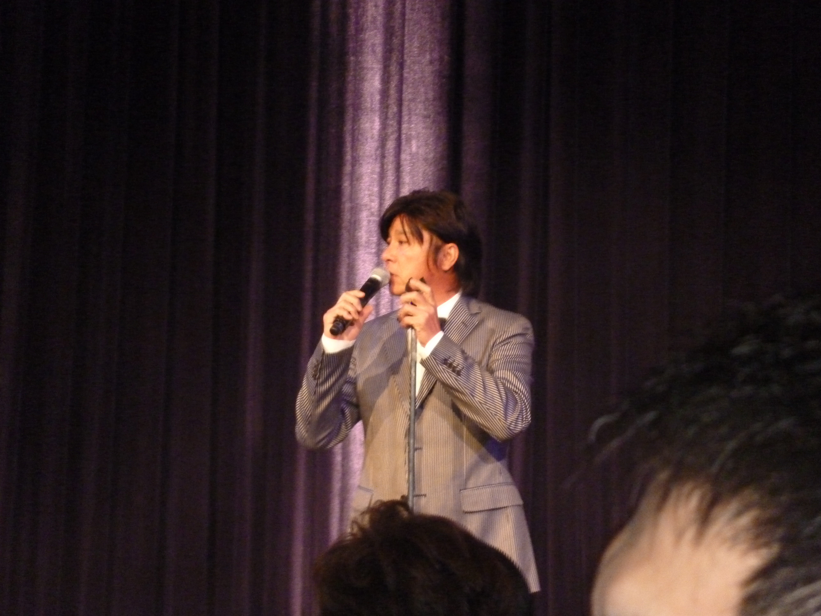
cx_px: 410
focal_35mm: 125
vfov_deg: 11.9
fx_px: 2965
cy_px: 308
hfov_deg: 15.8
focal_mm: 22.5
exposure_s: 1/15
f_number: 5.9
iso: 800
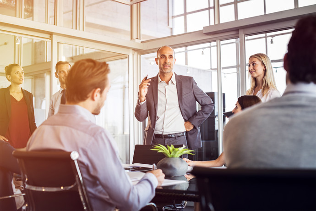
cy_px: 106
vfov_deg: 27.0
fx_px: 439
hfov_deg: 39.6
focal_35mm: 50
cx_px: 158
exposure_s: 1/160
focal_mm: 50
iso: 400
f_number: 3.2
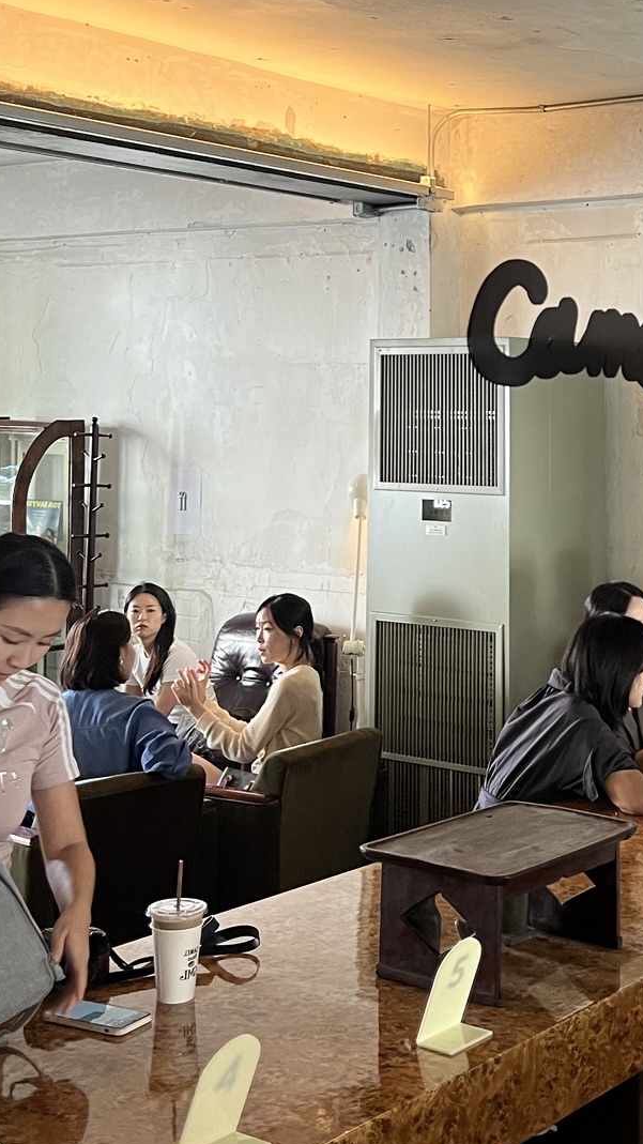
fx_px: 1607
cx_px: 638
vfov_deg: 38.4
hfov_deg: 21.8
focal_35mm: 53
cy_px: 329
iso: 125
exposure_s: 1/62
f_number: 1.5
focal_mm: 5.7
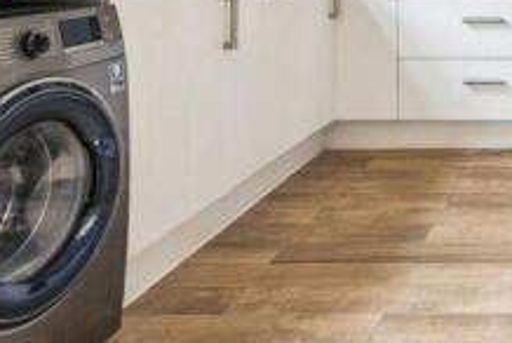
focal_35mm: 48
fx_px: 684
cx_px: 593
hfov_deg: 34.2
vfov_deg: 25.0
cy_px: -81
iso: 250
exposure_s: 1
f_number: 8
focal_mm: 16
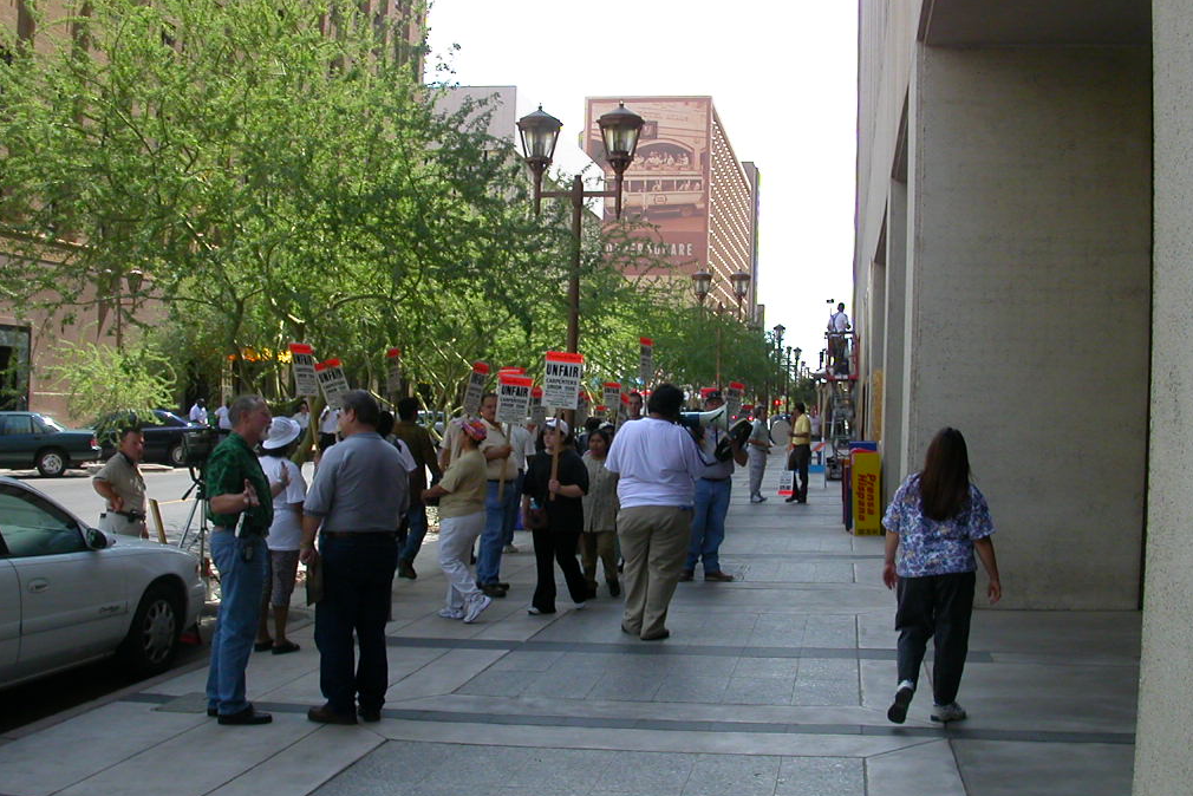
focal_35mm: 39
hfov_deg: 49.5
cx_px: 602
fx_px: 1293
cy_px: 450
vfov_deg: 34.2
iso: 100
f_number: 4.5
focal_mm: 5.6
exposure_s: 1/327
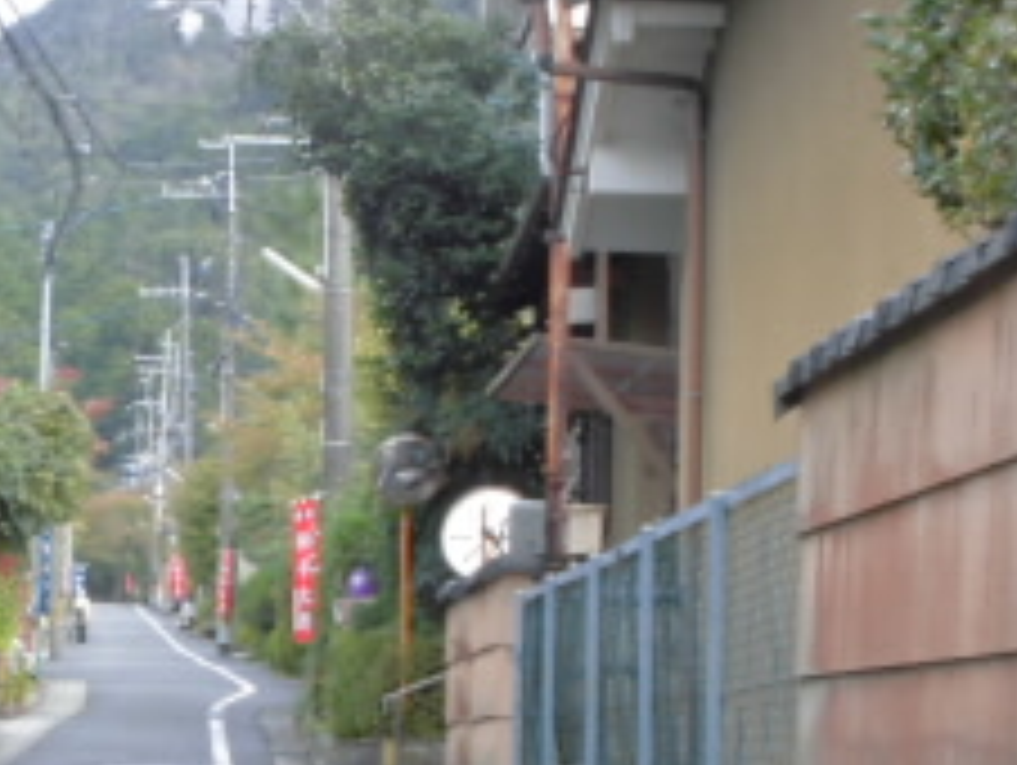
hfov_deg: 15.1
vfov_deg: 11.5
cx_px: 162
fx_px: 3794
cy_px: 598
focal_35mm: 129
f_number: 6.1
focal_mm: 13.1
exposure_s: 1/60
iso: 200
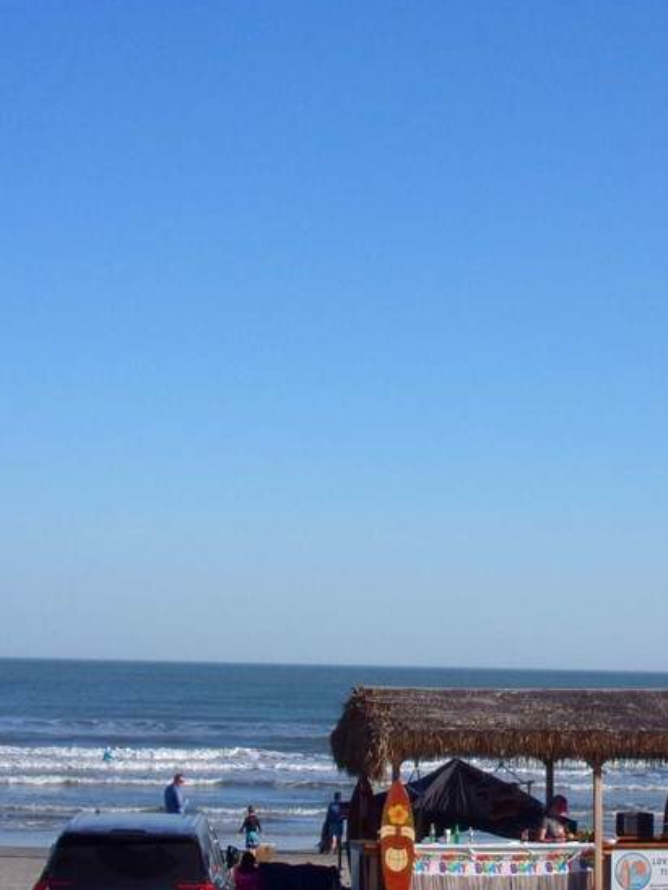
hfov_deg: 17.1
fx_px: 2213
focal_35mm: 86
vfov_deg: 22.7
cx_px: 520
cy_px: 500
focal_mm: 8.3
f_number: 4.1
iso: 80
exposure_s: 1/950
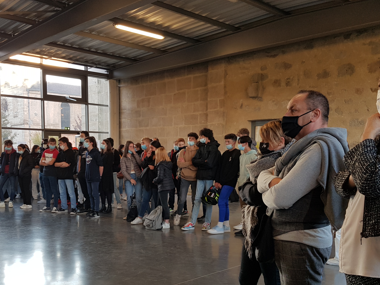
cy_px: 182
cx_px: 164
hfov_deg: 50.0
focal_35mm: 37
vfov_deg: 38.4
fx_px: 406
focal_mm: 4.2
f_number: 1.7
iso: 40
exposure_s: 1/50
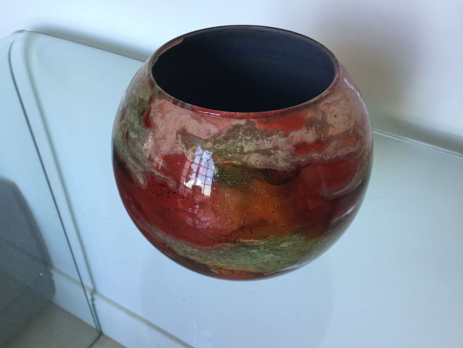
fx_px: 428
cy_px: 176
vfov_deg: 44.2
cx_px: 225
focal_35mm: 32
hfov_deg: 56.8
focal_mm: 3.3
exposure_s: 1/33
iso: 32
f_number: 2.4
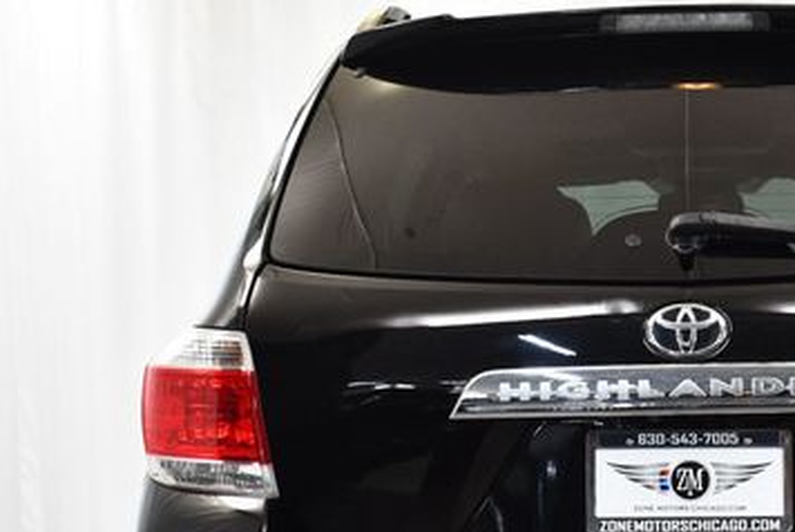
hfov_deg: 22.2
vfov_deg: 15.2
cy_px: 402
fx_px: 1989
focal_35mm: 90
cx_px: 679
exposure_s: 1/125
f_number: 4
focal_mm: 25
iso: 1400
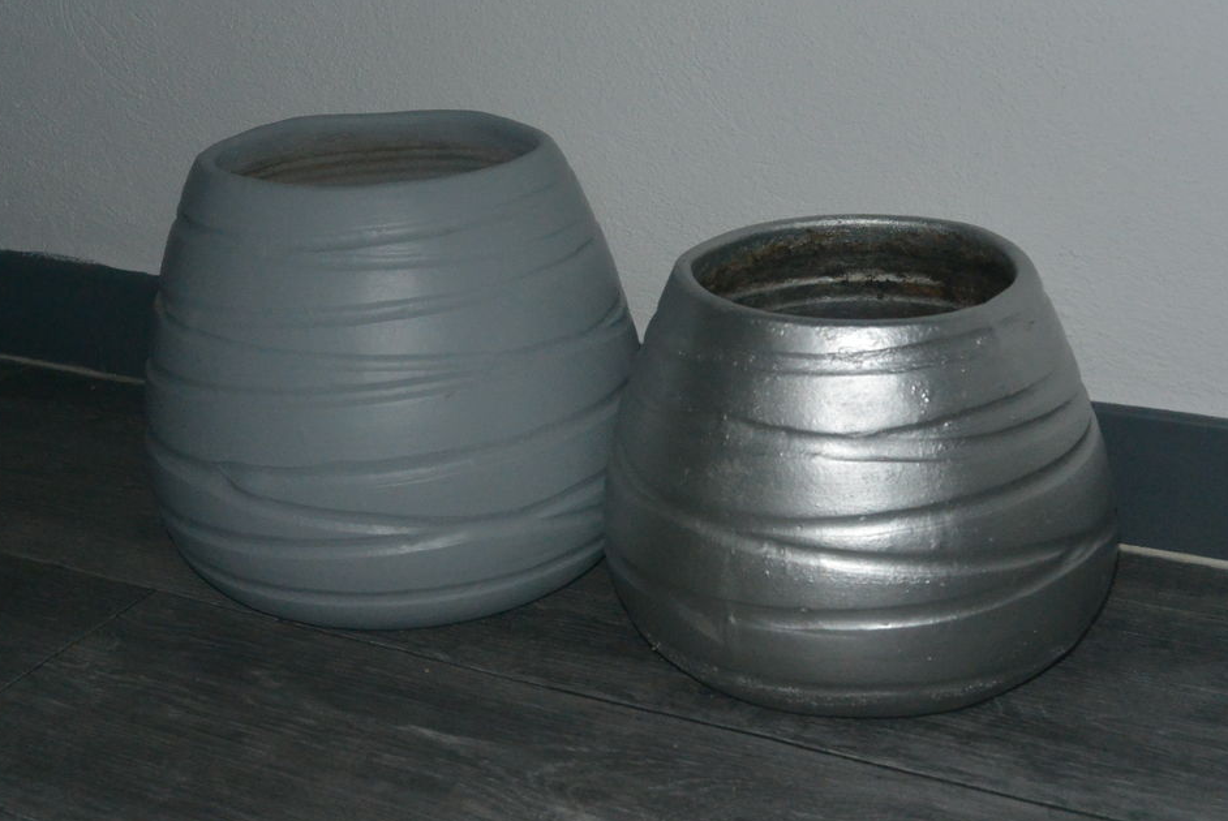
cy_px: 420
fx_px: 1775
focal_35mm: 52
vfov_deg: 26.0
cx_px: 591
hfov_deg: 38.1
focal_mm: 18.2
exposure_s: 1/15
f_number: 4.5
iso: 1250
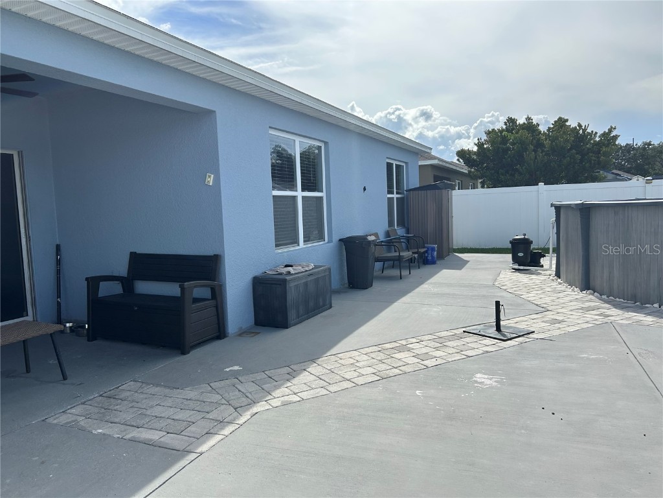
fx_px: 498
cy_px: 249
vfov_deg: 53.1
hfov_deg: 67.3
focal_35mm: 26
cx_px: 332
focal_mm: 5.7
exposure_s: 1/4274
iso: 50
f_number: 1.5
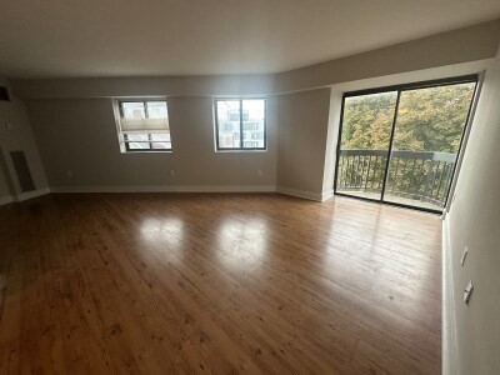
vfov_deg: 85.7
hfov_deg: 102.1
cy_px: 188
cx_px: 250
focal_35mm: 14
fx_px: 202
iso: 100
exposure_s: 1/120
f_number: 2.2
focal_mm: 2.22
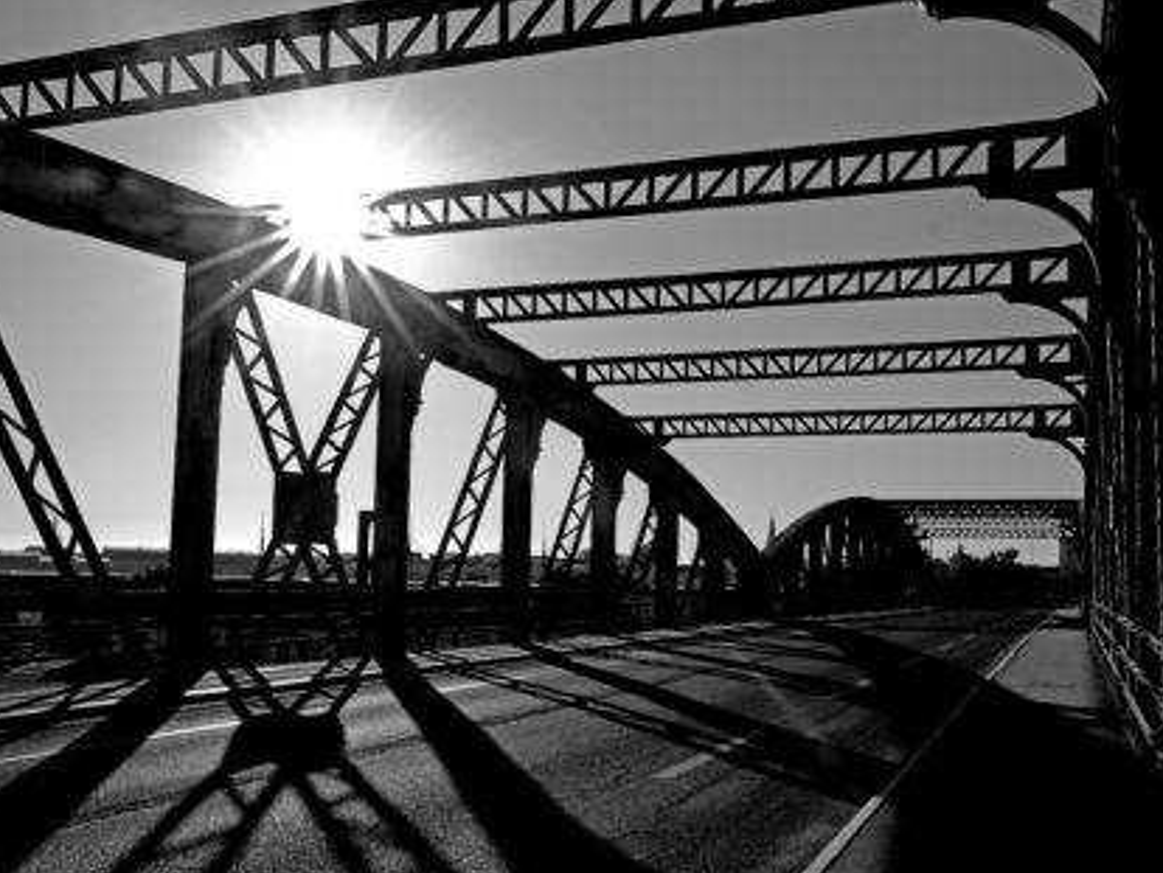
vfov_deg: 36.9
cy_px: 435
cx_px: 539
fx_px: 1311
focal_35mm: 39
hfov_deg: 47.8
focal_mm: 23
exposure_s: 1/320
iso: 320
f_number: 16
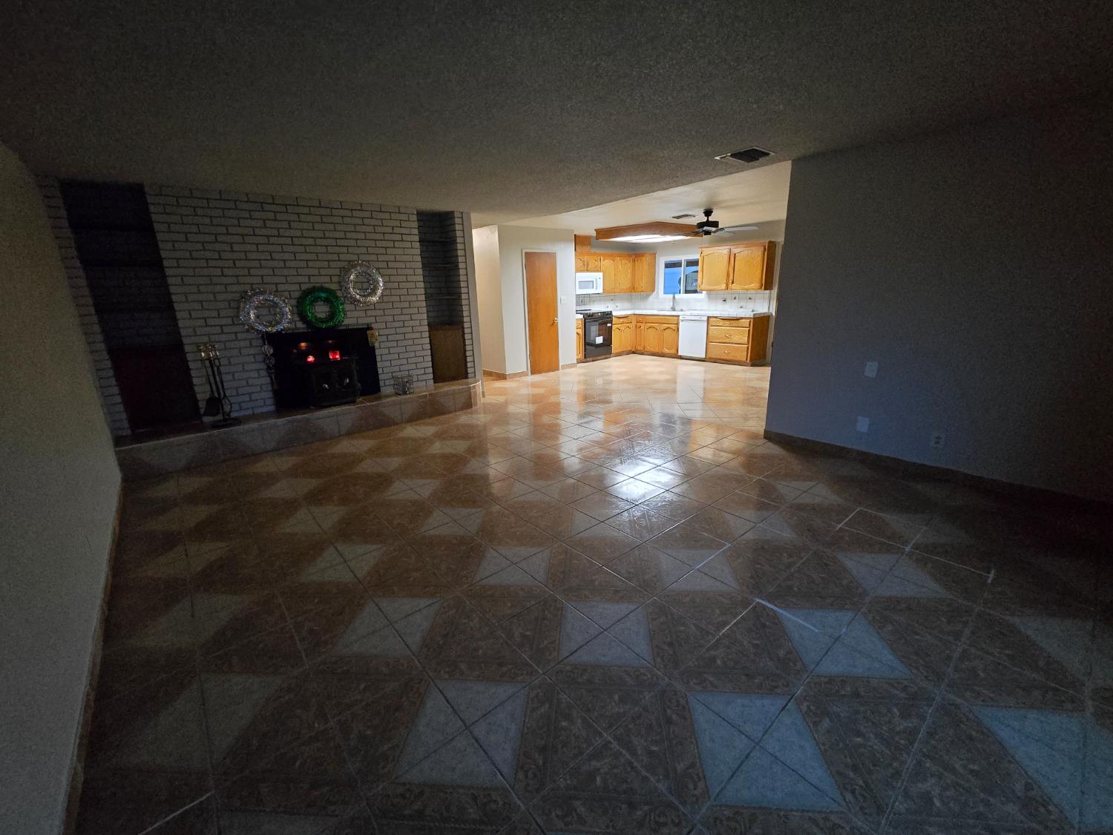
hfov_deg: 106.2
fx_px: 418
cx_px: 556
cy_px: 418
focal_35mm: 13
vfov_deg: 89.9
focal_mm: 2.2
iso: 1250
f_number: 2.2
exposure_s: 1/60
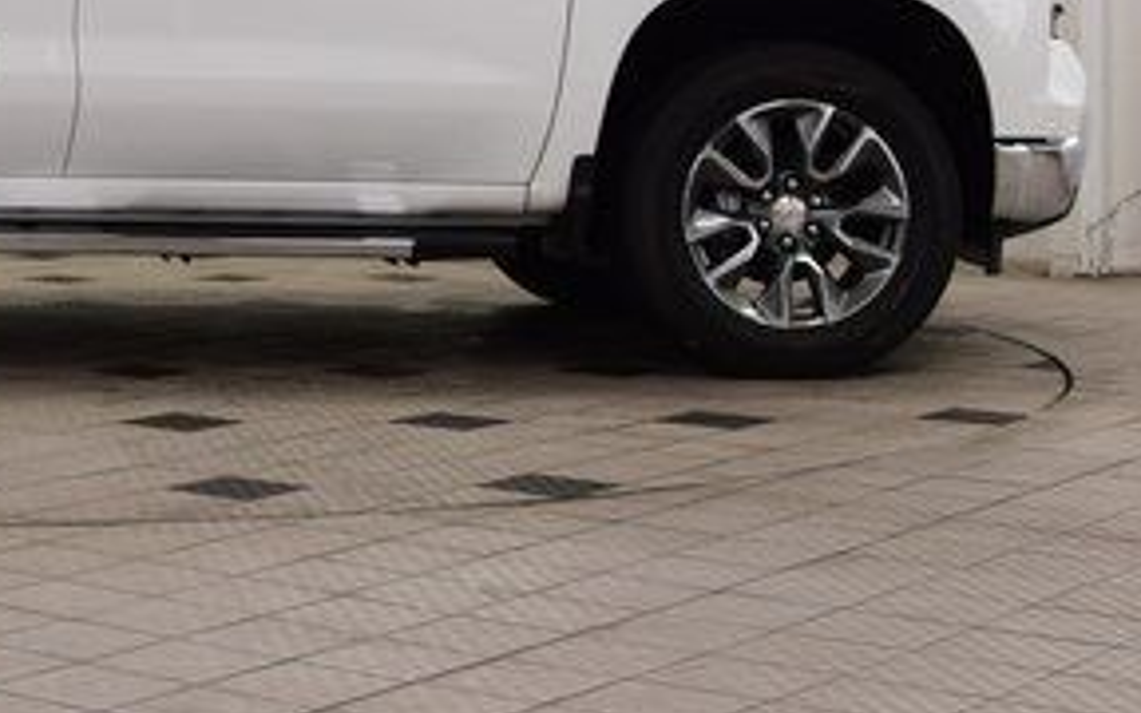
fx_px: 2954
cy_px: 46
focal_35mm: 95
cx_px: -119
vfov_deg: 13.6
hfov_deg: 20.8
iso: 400
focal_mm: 28
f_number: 7.1
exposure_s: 1/30
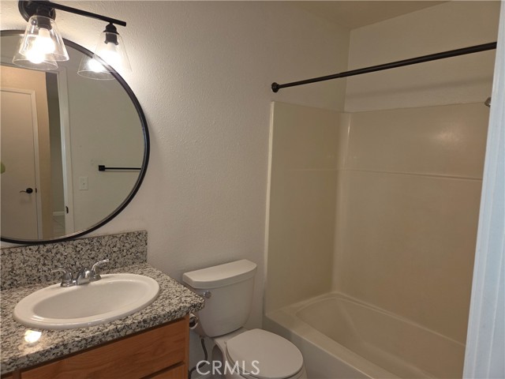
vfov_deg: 58.9
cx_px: 252
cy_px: 190
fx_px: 336
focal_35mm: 23
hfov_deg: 73.9
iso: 50
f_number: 1.8
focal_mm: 5.4
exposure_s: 1/60
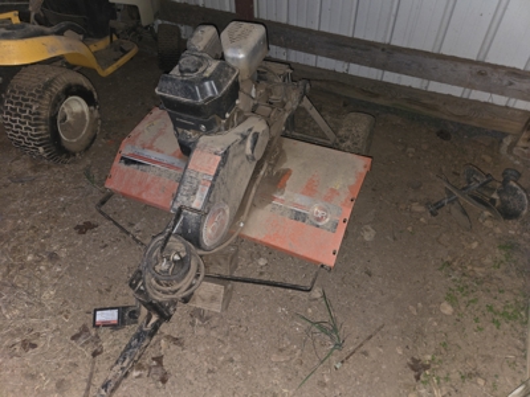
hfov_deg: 73.9
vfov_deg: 58.9
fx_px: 352
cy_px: 198
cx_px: 265
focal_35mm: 23
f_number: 1.8
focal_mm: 5.4
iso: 125
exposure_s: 1/12.6
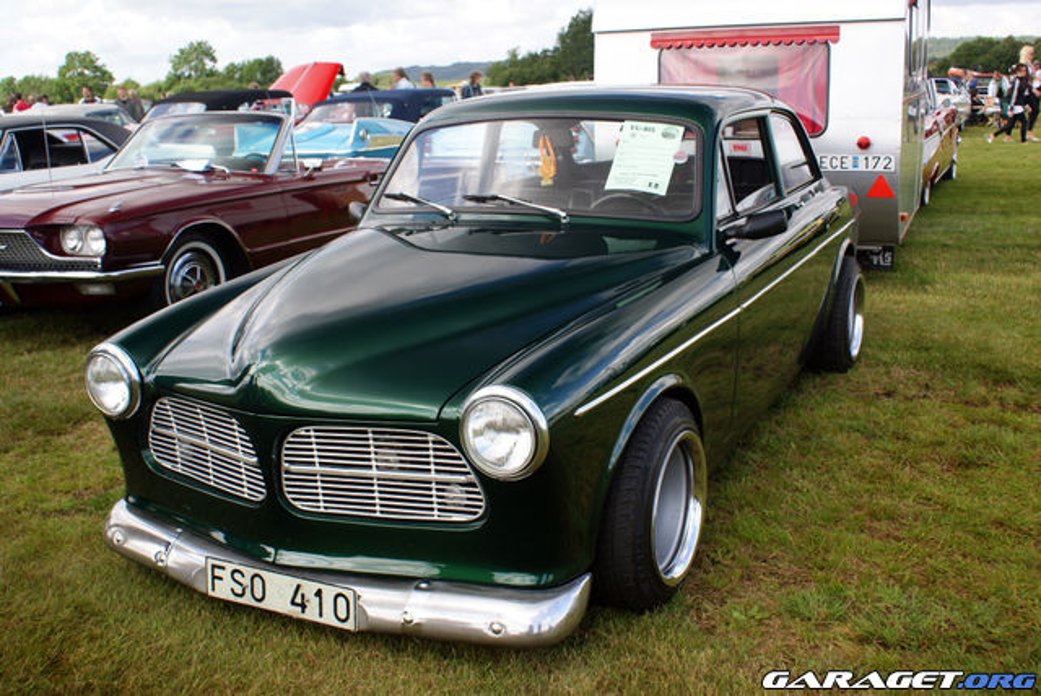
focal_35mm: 36
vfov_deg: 36.9
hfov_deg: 53.1
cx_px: 520
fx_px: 1042
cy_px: 348
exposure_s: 1/60
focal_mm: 24
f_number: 6.3
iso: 100
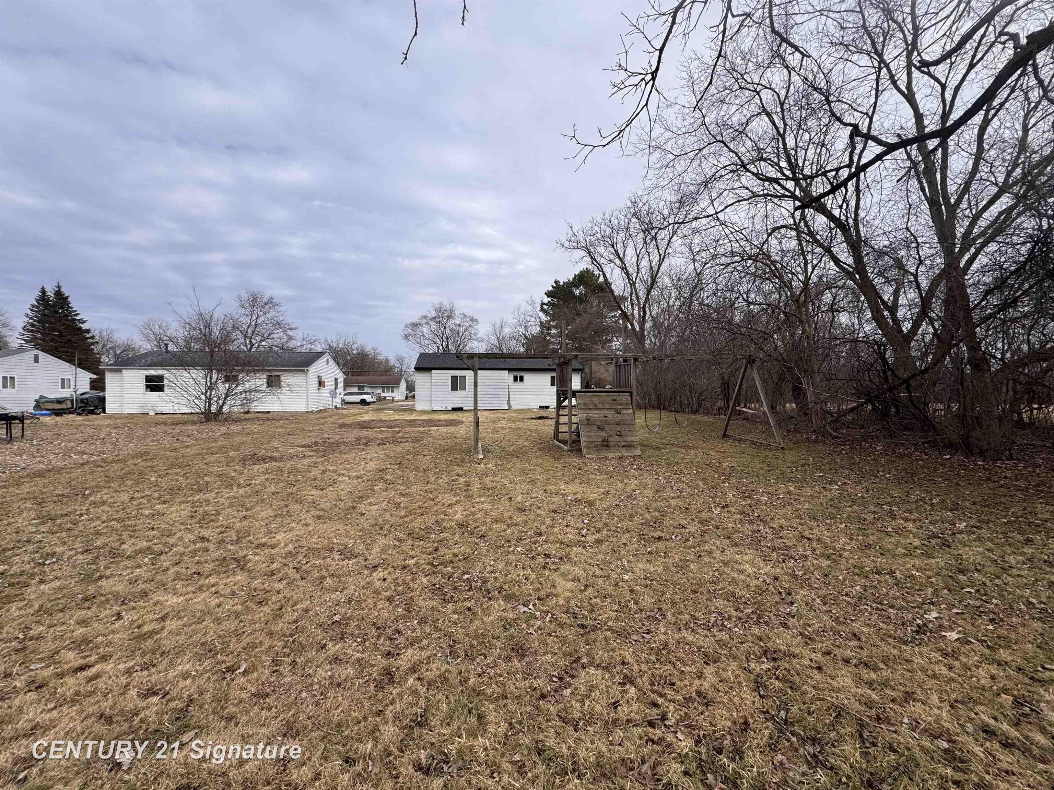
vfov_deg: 85.7
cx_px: 527
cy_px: 395
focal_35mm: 14
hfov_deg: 102.1
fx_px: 426
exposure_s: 1/1477
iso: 40
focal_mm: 2.22
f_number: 2.2
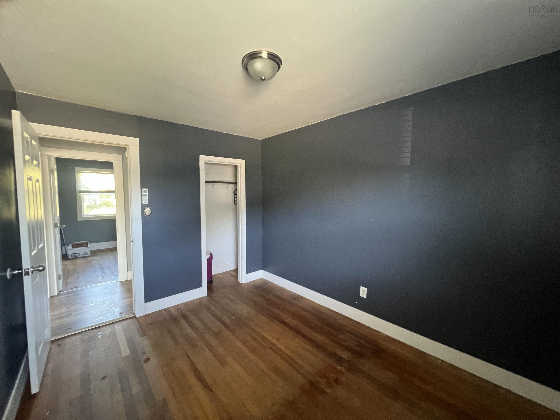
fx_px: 210
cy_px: 210
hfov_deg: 106.2
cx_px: 280
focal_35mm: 13
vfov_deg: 89.9
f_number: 1.8
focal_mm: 1.57
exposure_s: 1/40
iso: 640
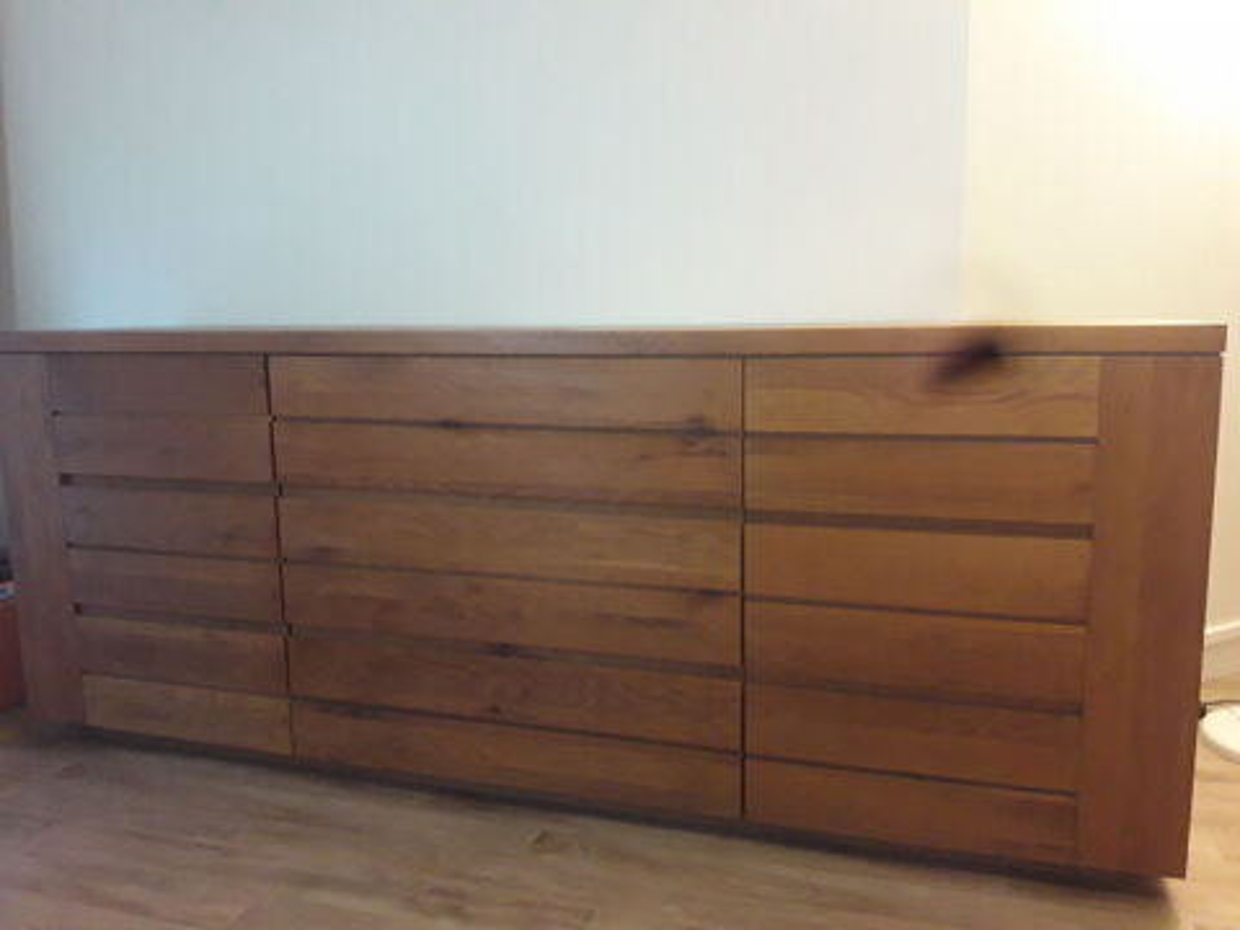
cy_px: 465
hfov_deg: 63.4
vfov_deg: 49.7
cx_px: 620
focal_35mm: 28
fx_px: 1003
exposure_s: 1/17
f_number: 1.9
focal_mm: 3.7
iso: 320
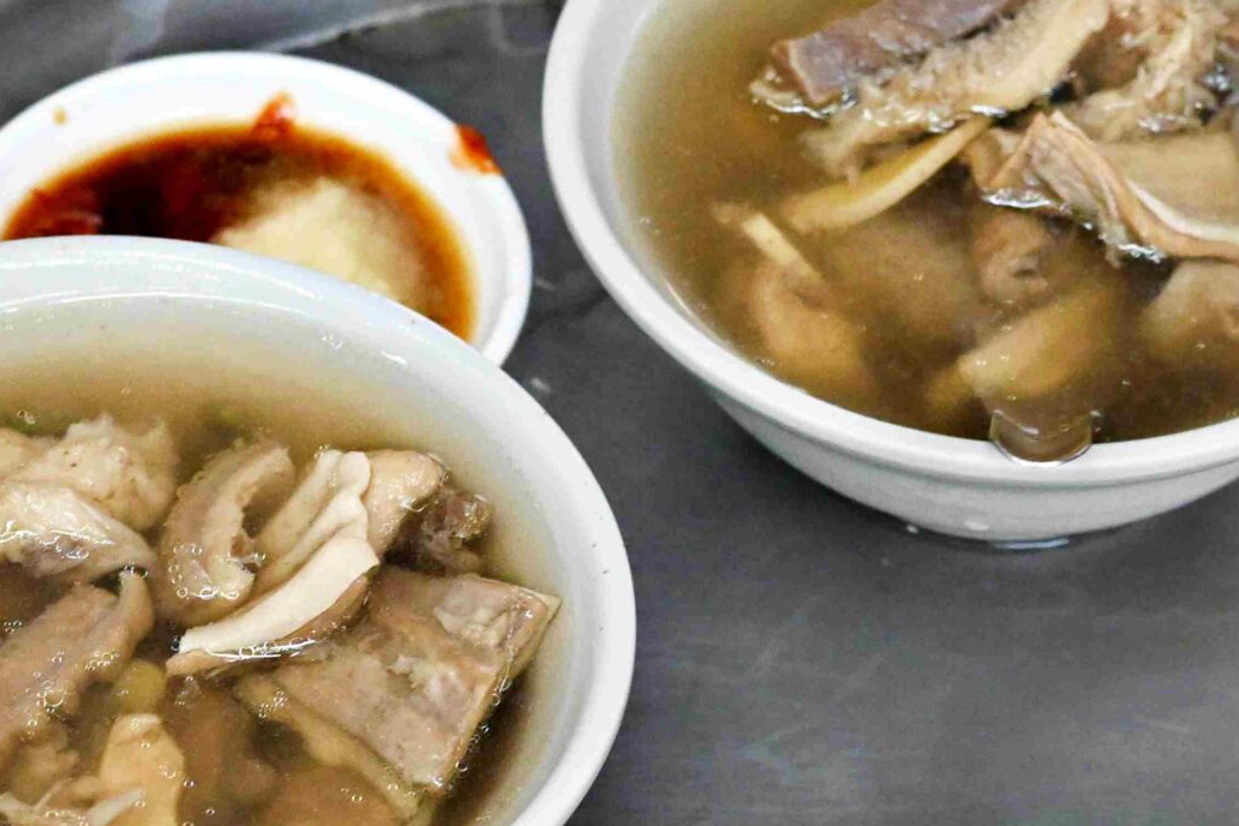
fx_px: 6401
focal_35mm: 186
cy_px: 739
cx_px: 598
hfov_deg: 11.1
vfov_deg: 7.4
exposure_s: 1/125
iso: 2500
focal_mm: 50
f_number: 4.5
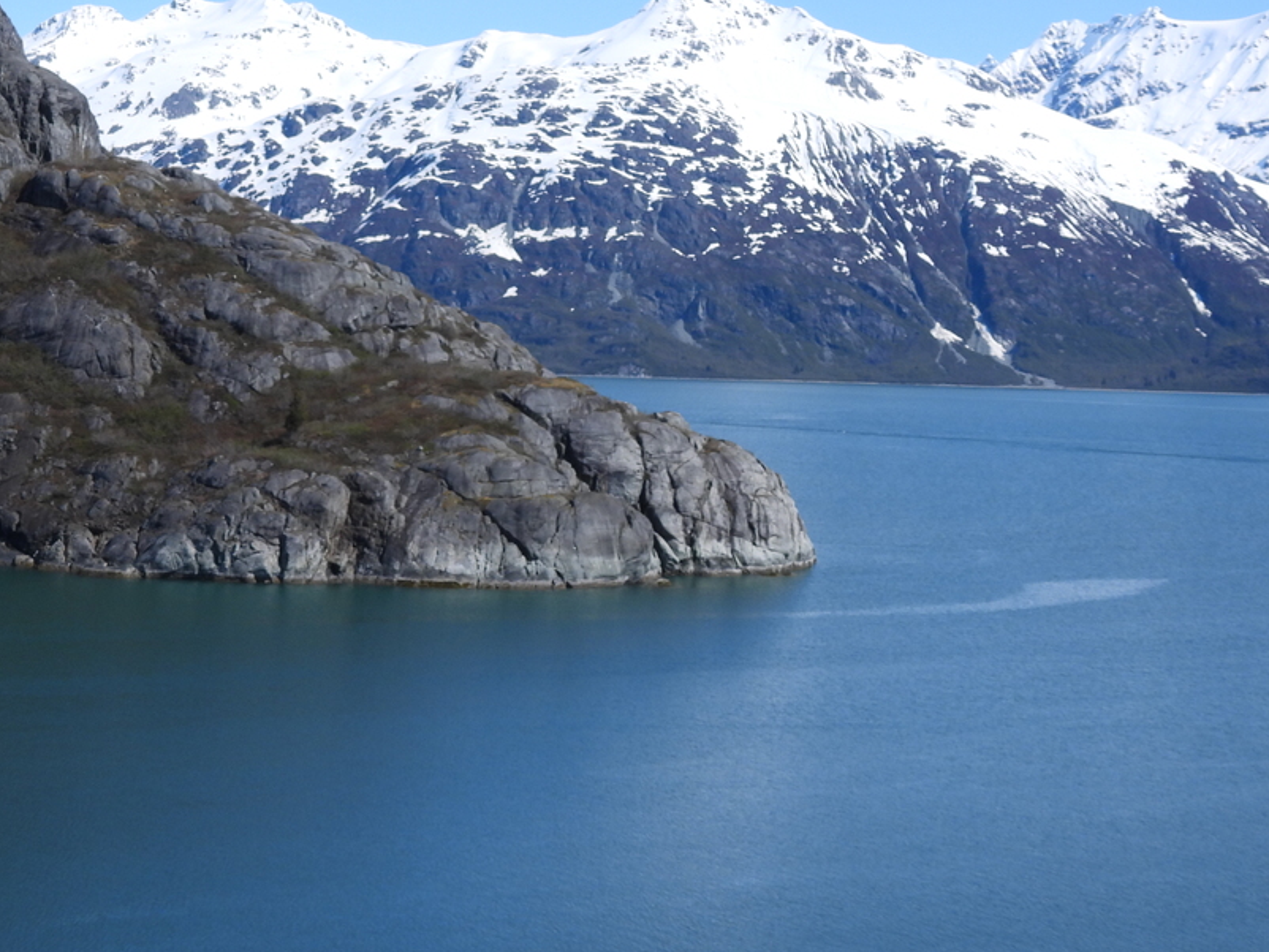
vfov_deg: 19.5
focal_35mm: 75
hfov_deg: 25.8
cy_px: 225
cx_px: 424
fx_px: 2750
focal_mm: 8.4
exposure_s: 1/2000
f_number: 3.2
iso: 100
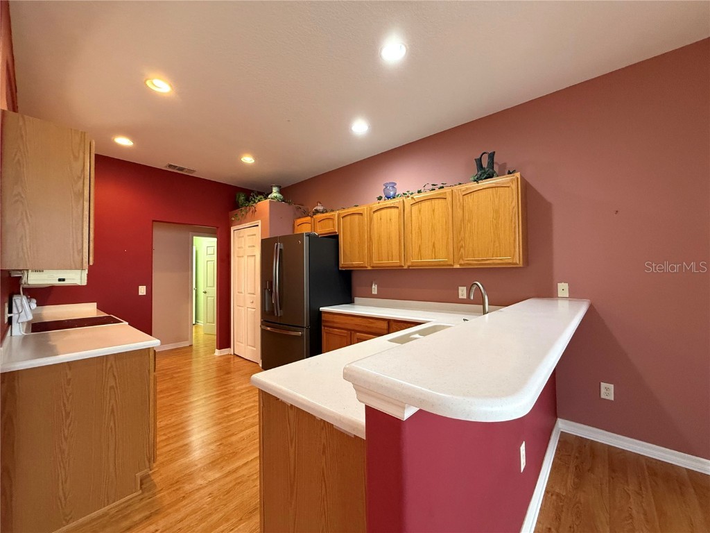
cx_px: 355
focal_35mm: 14
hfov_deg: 102.1
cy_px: 266
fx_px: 287
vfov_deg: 85.7
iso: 400
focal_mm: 2.22
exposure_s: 1/60
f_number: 2.2
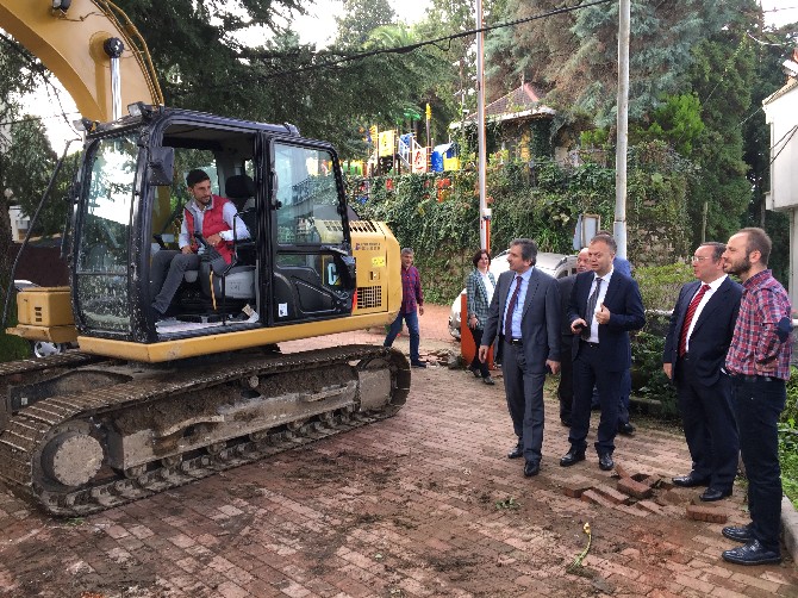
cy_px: 299
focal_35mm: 29
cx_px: 399
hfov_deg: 61.7
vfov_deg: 48.2
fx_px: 668
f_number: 2.2
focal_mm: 4.15
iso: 32
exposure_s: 1/100
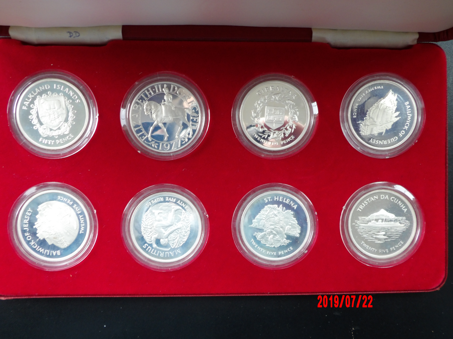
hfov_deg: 54.0
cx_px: 226
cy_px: 170
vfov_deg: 41.8
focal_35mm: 34
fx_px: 445
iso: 200
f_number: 4.5
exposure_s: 1/27
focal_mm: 6.2
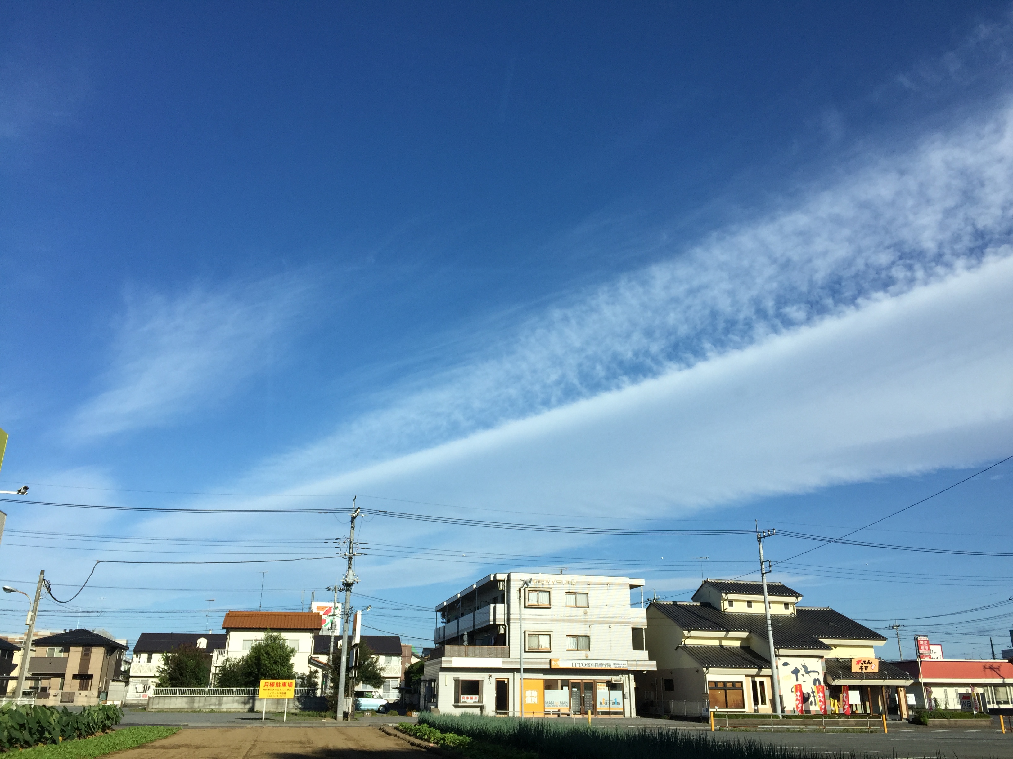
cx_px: 506
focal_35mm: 29
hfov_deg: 61.7
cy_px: 380
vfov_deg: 48.2
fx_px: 849
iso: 32
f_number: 2.2
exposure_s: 1/2083
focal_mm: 4.15
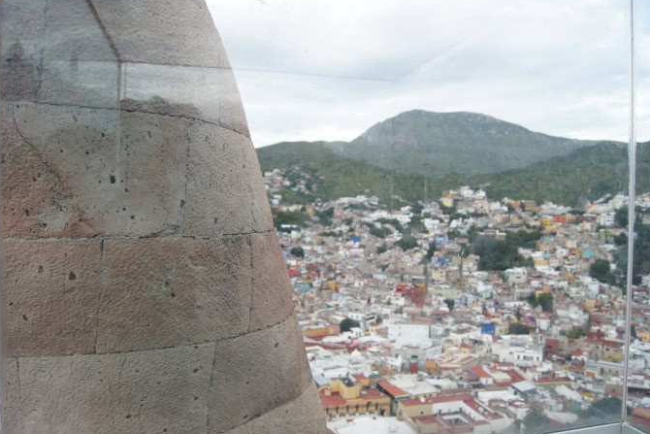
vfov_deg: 45.0
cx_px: 341
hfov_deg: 63.6
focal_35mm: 29
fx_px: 524
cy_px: 206
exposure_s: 1/250
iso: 200
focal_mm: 18
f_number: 4
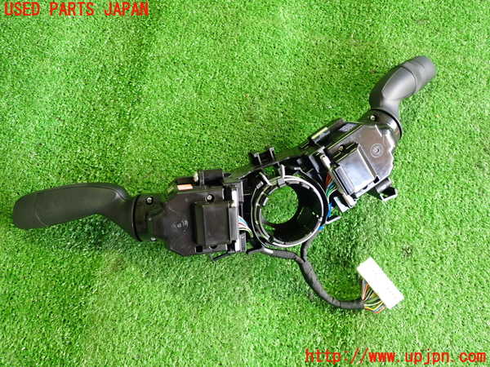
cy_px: 184
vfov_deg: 46.8
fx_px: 425
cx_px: 245
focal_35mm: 30
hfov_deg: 60.0
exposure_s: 1/30
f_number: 2.3
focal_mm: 5.4
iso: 320
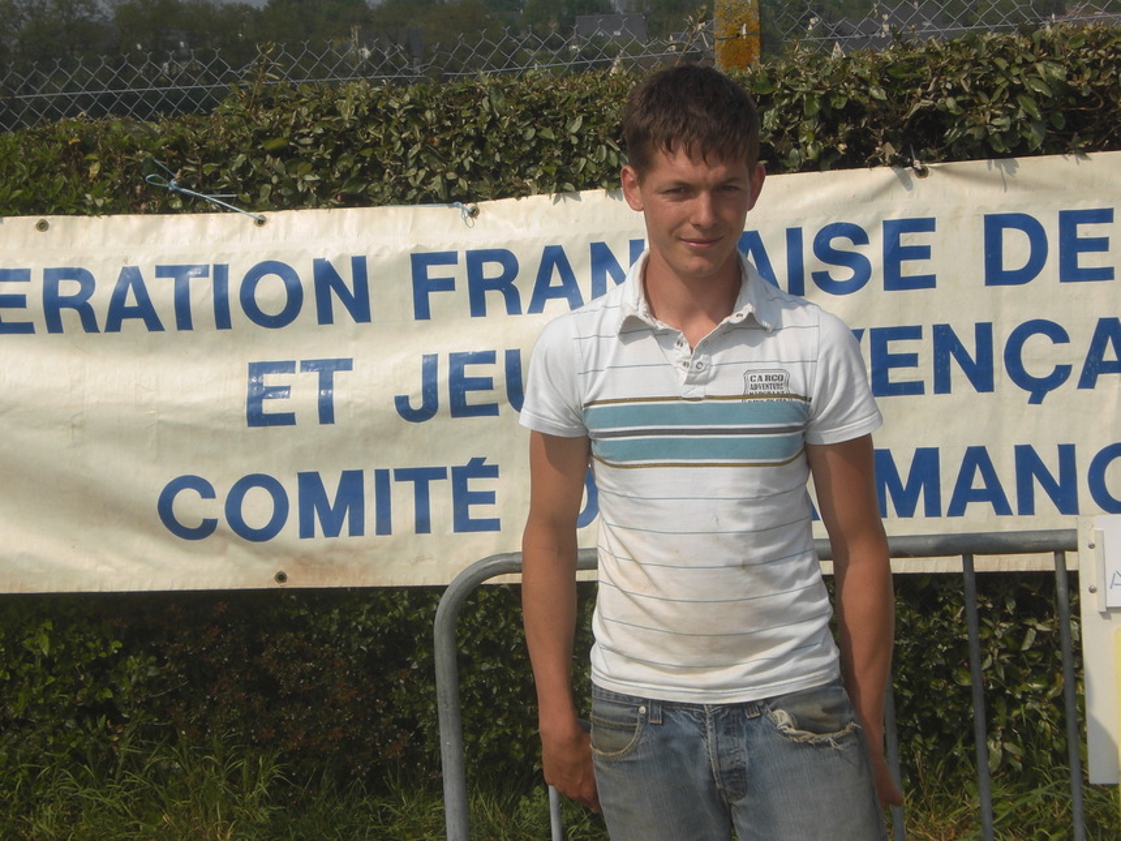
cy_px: 420
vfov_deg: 19.6
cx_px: 560
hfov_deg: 26.0
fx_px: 2429
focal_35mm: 75
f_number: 6.4
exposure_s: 1/400
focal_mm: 12.47
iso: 50
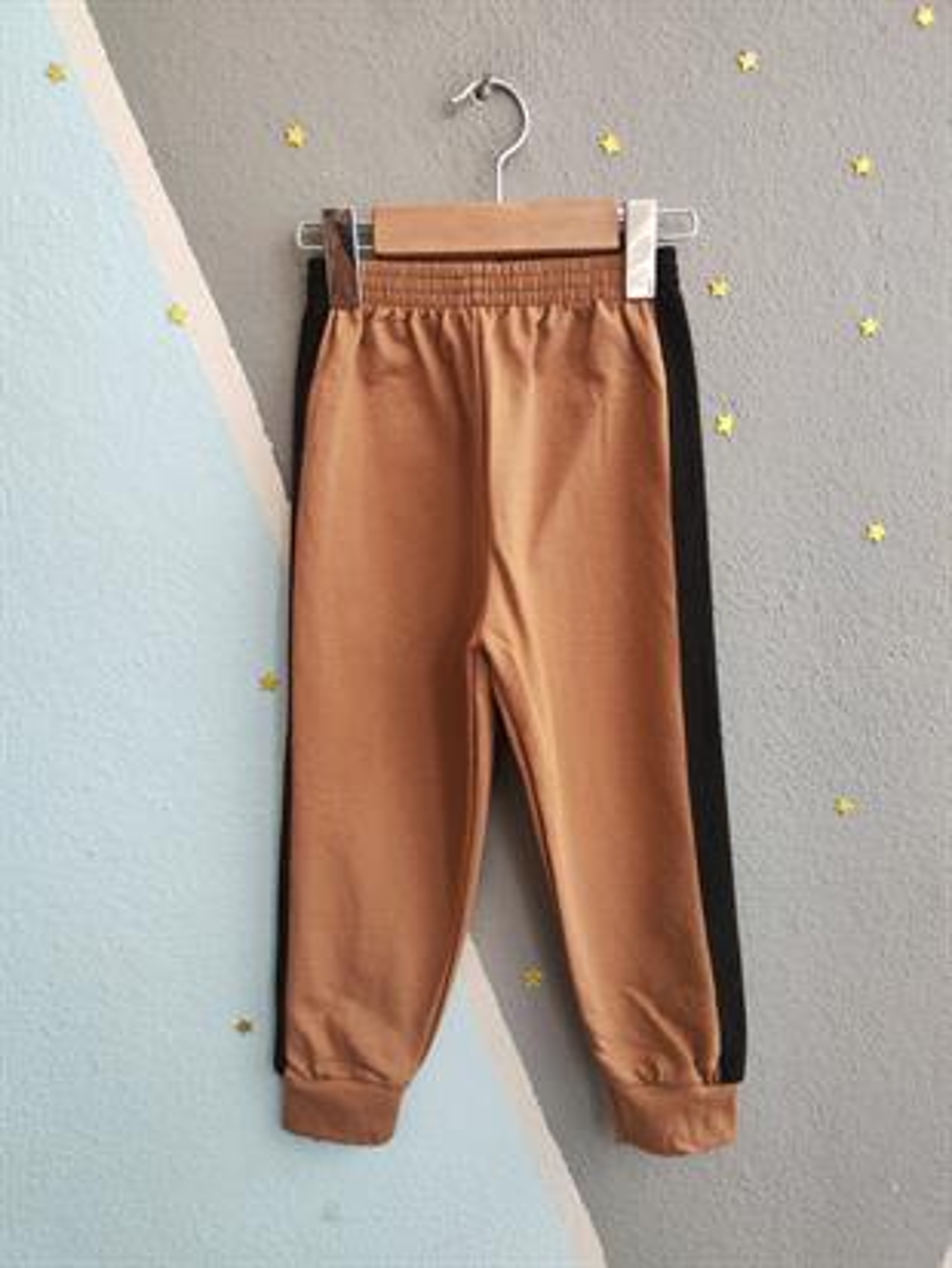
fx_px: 880
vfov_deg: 71.6
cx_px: 476
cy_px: 634
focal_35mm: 24
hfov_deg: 56.8
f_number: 1.88
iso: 345
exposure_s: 1/89.2
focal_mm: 5.59
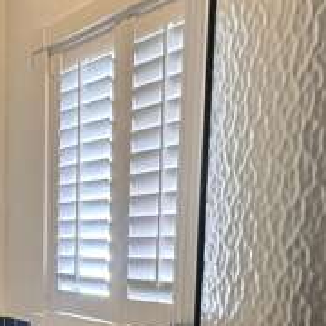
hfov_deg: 33.3
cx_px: 6
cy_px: 304
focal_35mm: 47
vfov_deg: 33.8
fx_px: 501
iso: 200
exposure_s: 1/120
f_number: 2.2
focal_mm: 2.22
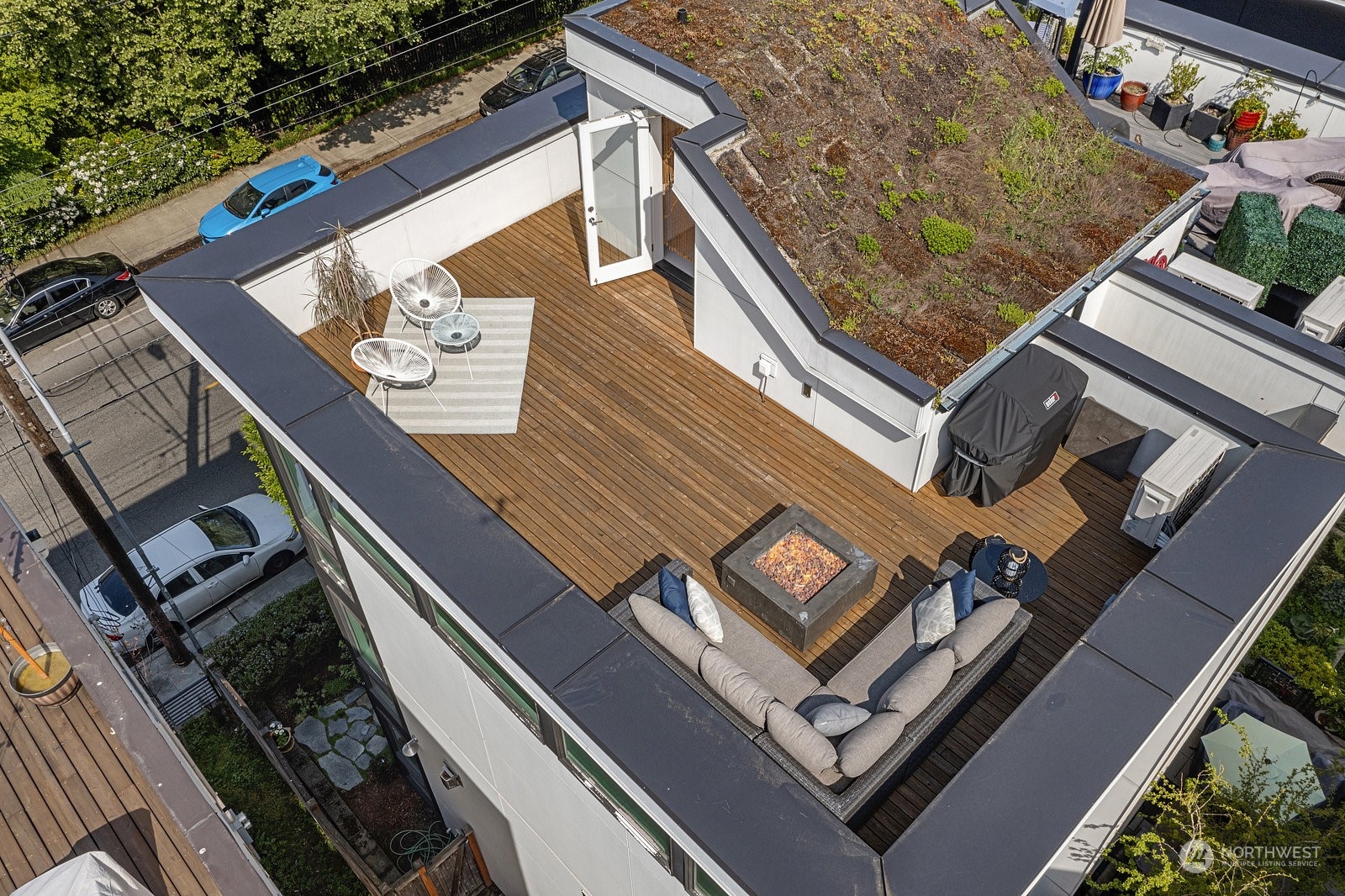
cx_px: 672
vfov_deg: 46.4
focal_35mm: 28
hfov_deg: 65.5
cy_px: 448
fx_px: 1046
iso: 100
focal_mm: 10.26
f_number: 7.1
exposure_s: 1/25
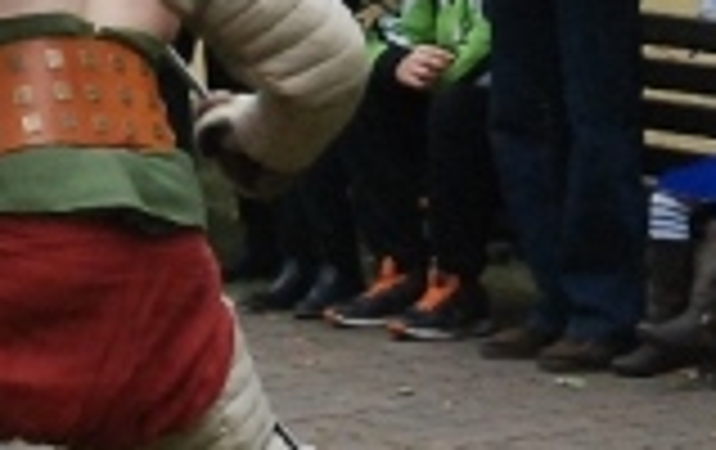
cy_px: -130
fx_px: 5968
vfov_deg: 4.3
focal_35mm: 305
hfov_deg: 6.8
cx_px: -81
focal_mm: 31
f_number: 4
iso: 1000
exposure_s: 1/500
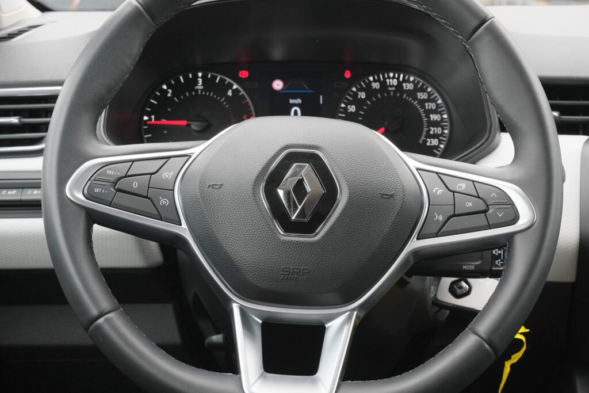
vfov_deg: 20.0
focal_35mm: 68
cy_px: 196
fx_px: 1113
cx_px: 294
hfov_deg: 29.7
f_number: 9
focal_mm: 45
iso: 2000
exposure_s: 1/80
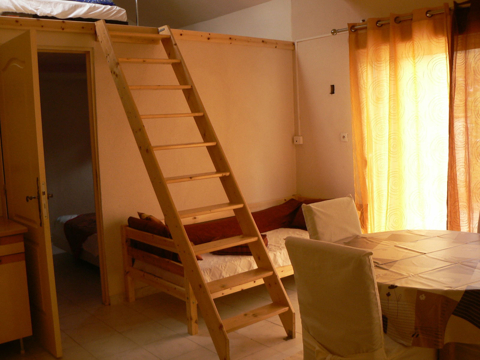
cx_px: 240
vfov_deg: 39.7
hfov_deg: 51.4
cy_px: 180
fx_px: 499
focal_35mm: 36
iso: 125
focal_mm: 6
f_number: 2.8
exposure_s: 1/30
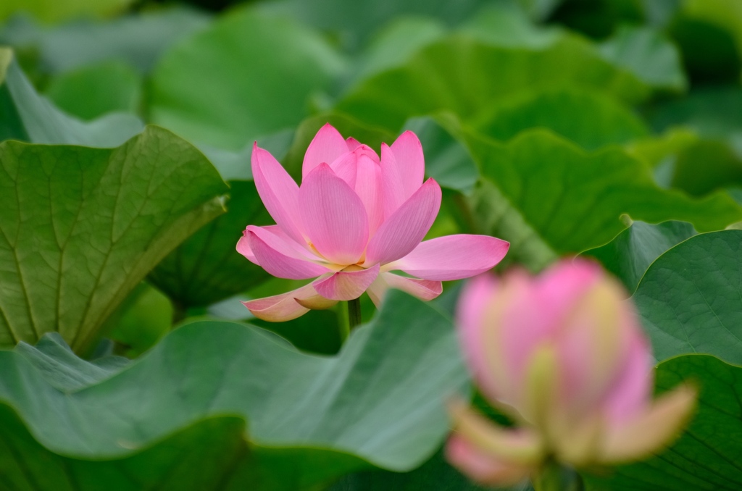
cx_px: 371
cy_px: 246
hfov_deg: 4.6
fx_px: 9255
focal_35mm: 450
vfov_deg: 3.0
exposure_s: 1/800
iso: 200
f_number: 5.6
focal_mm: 300
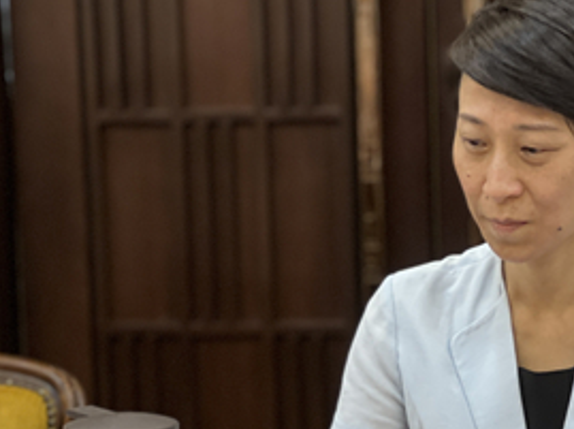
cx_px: 531
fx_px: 2848
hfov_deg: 11.4
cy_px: 374
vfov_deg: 8.6
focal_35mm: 172
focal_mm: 9
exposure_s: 1/33
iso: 200
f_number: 2.8
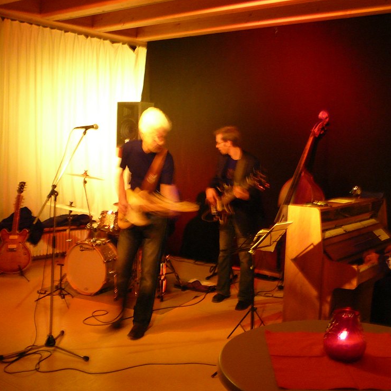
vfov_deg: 40.0
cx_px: 251
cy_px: 194
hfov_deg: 39.7
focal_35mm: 42
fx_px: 537
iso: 200
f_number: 2.8
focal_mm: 5.2
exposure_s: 1/2.5
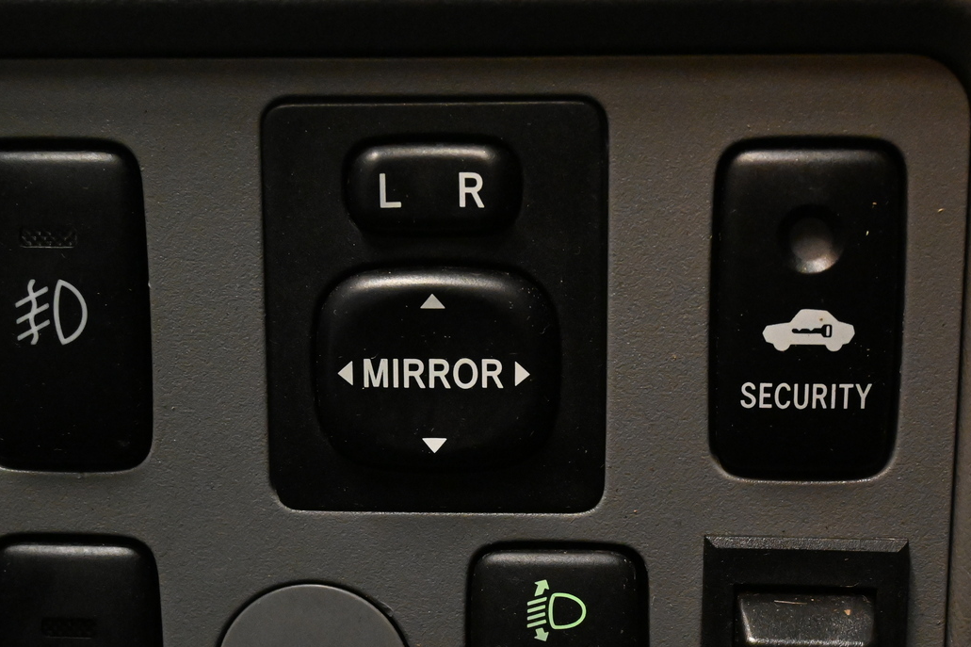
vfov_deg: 20.4
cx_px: 473
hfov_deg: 30.5
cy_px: 486
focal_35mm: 66
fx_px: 1780
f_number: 5.6
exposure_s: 1/50
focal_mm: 28
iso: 7200
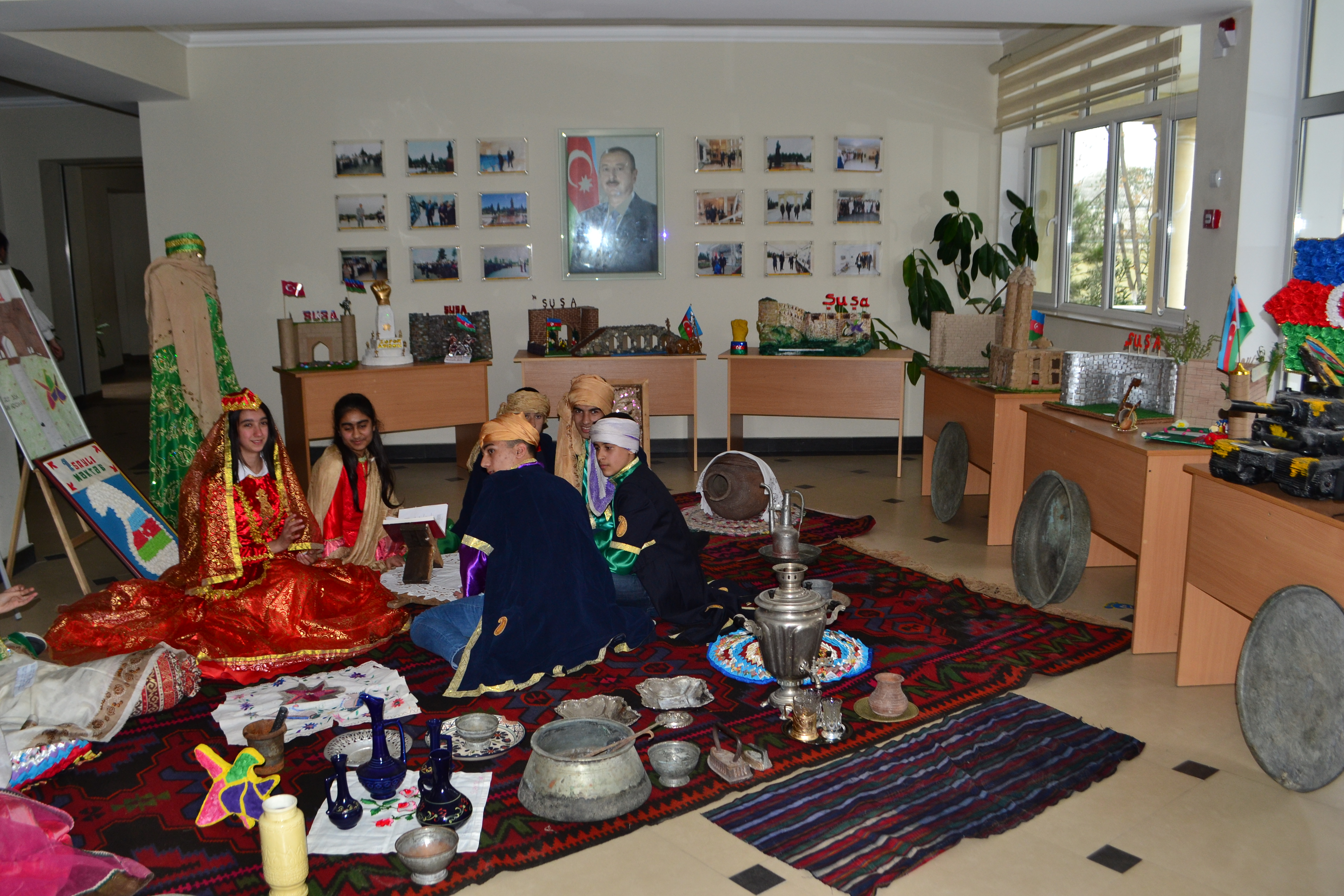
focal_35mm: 30
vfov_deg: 43.6
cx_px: 672
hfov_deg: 61.9
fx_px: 1120
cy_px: 448
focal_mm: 20
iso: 400
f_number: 5.6
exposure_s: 1/200
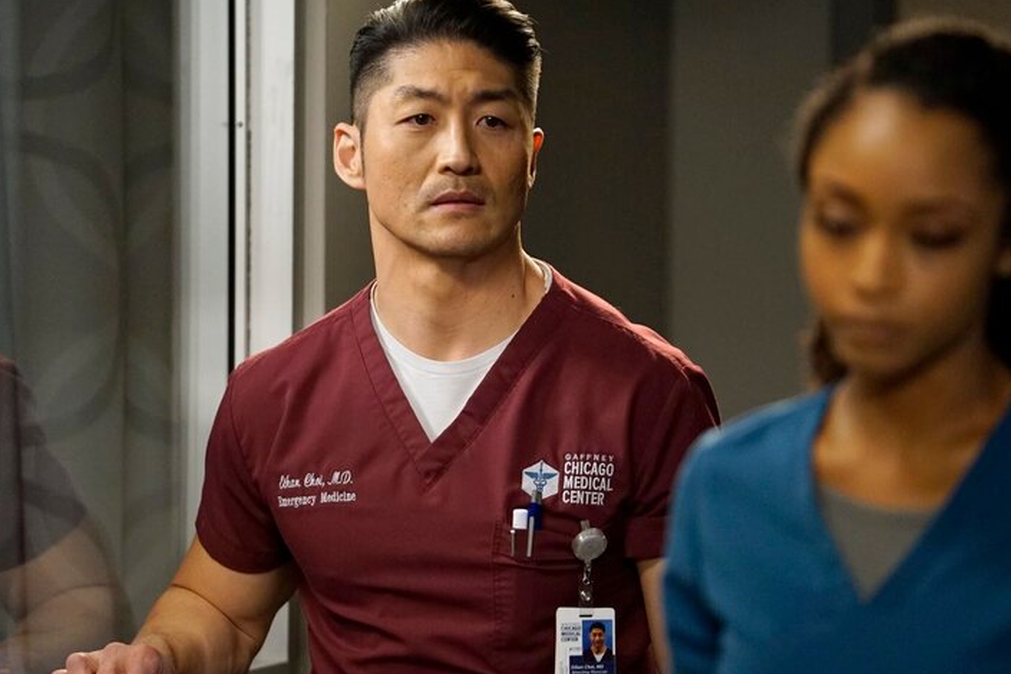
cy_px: 328
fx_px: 6374
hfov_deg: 9.1
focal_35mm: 227
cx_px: 508
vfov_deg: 6.1
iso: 5000
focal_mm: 200
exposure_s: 1/250
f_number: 3.2
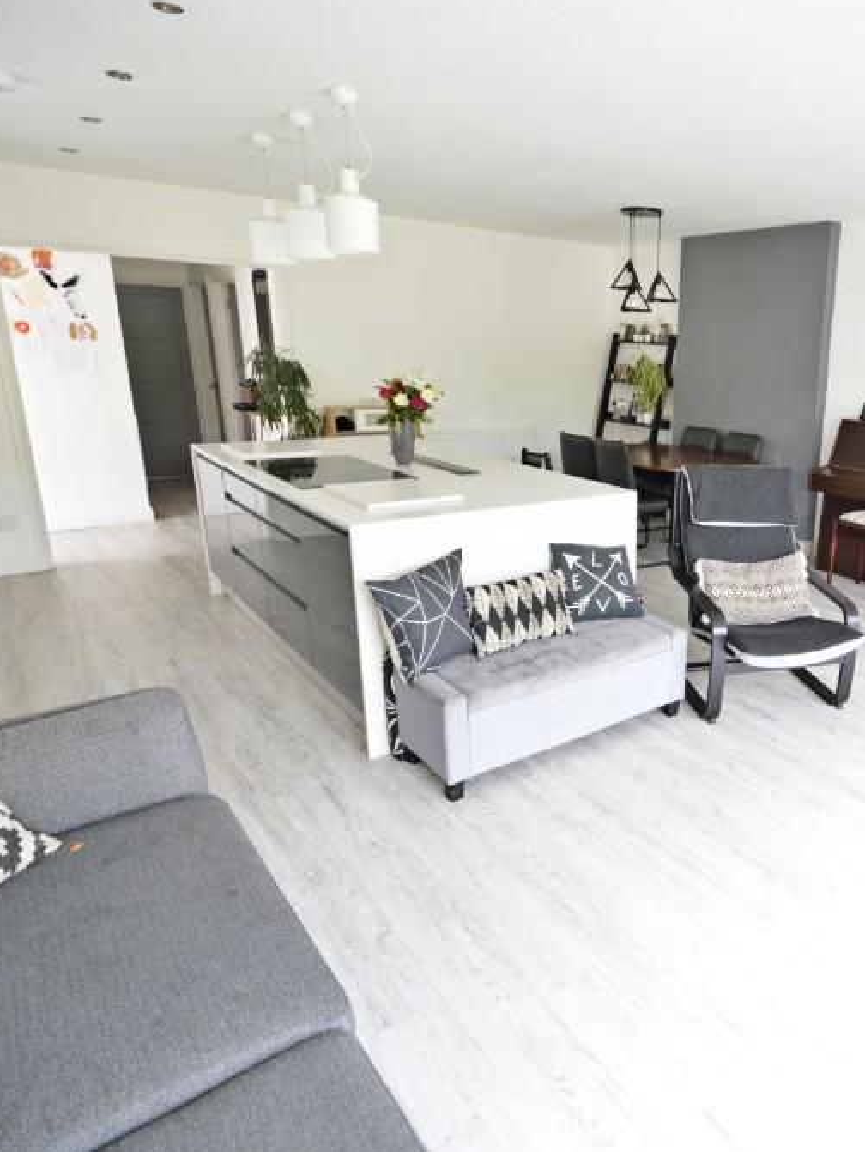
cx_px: 674
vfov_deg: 76.4
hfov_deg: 57.2
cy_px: 579
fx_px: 732
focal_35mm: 22
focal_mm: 10
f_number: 8
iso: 400
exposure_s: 1/15
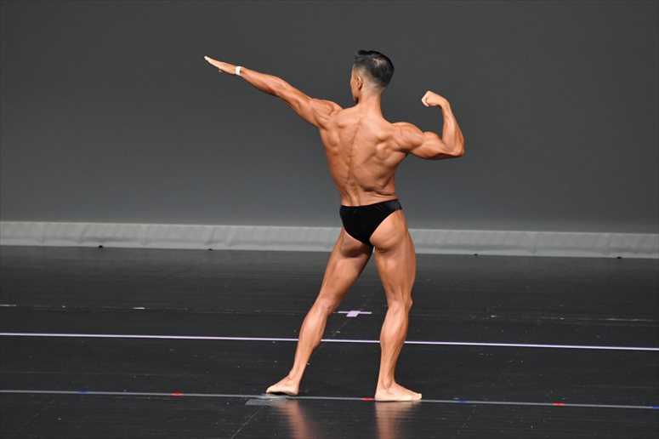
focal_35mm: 345
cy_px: 220
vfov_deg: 4.0
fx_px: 6312
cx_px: 330
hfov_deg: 6.0
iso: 4000
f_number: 5.6
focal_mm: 230
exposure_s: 1/400
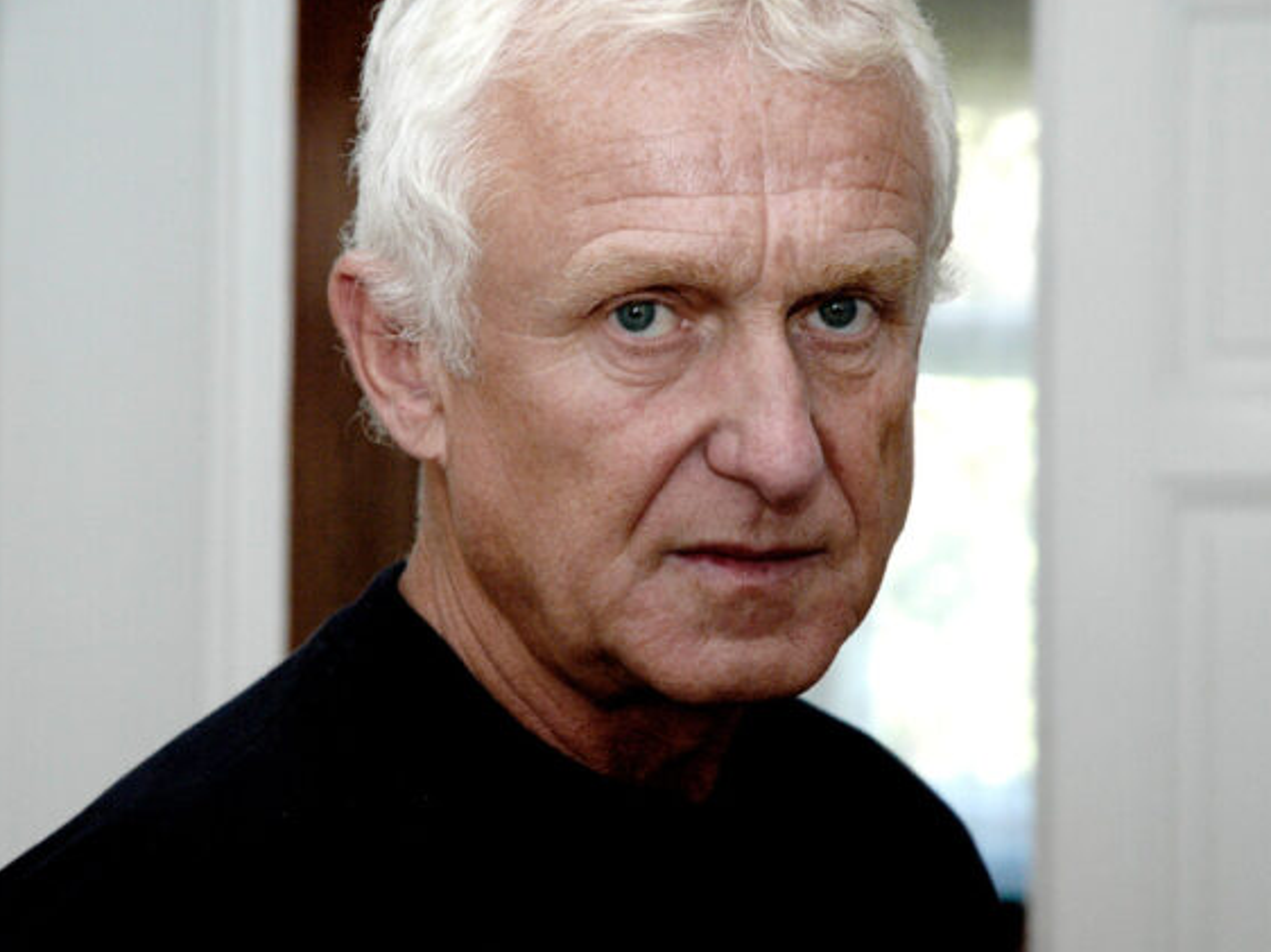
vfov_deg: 12.9
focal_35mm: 115
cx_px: 699
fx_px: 4221
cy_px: 475
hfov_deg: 17.1
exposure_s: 1/125
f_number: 6.3
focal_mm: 70
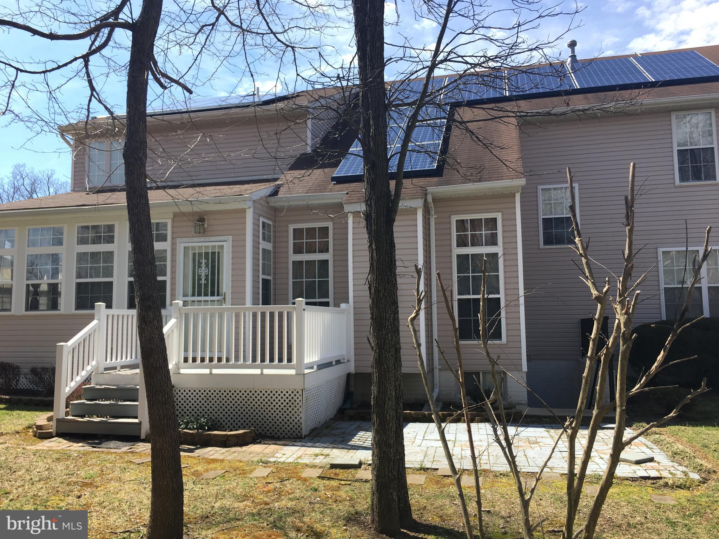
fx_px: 602
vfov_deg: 48.2
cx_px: 360
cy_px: 270
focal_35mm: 29
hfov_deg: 61.7
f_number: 2.2
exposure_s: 1/732
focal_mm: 4.15
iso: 25
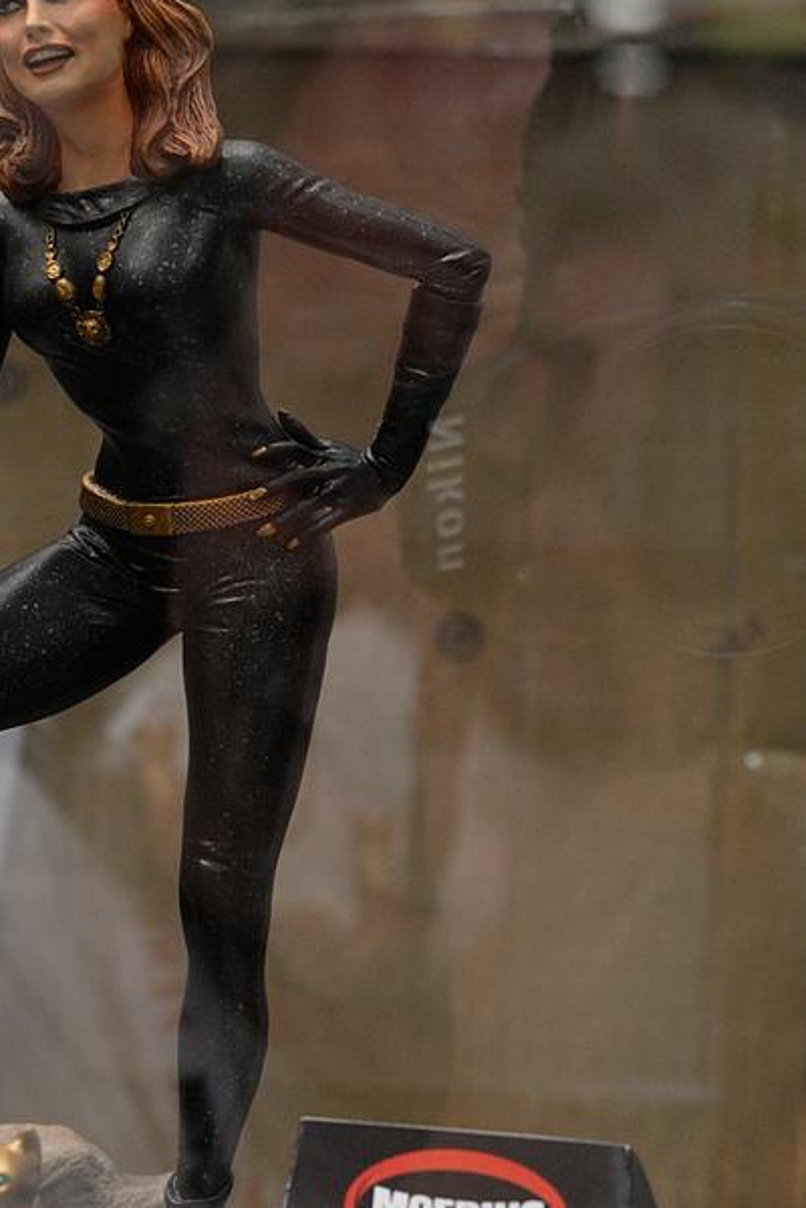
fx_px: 3354
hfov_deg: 13.6
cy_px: 545
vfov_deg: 20.4
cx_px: 58
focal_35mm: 100
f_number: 6.3
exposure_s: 1/100
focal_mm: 50
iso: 3200
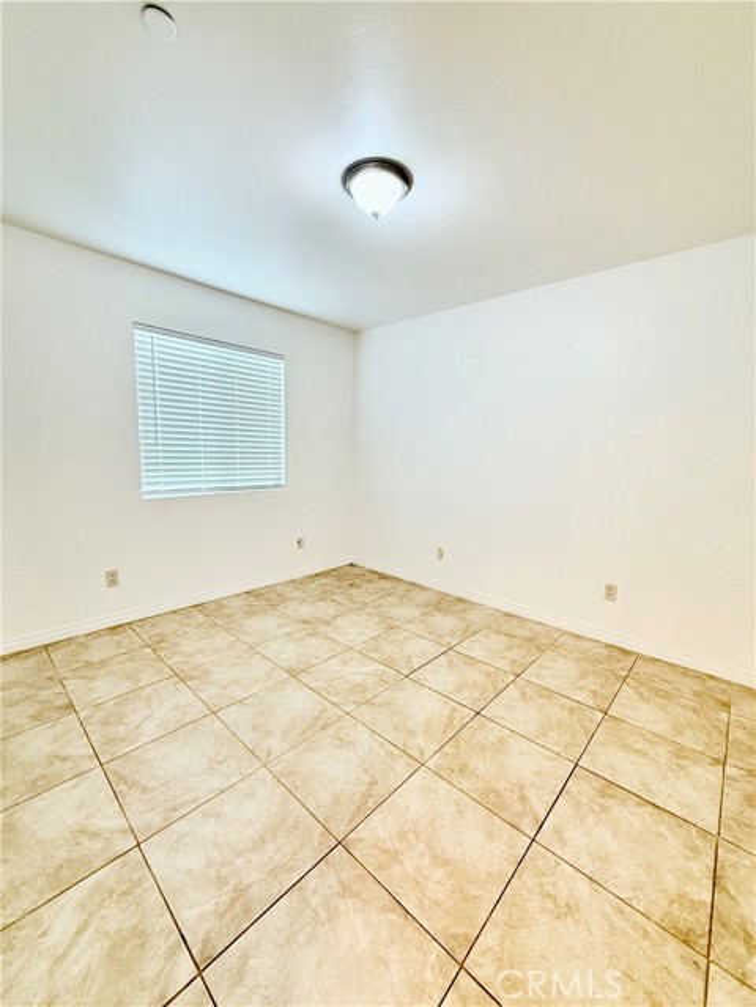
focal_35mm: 14
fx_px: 408
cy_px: 504
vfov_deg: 102.1
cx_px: 378
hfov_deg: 85.7
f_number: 2.2
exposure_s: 1/60
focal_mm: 2.22
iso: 320
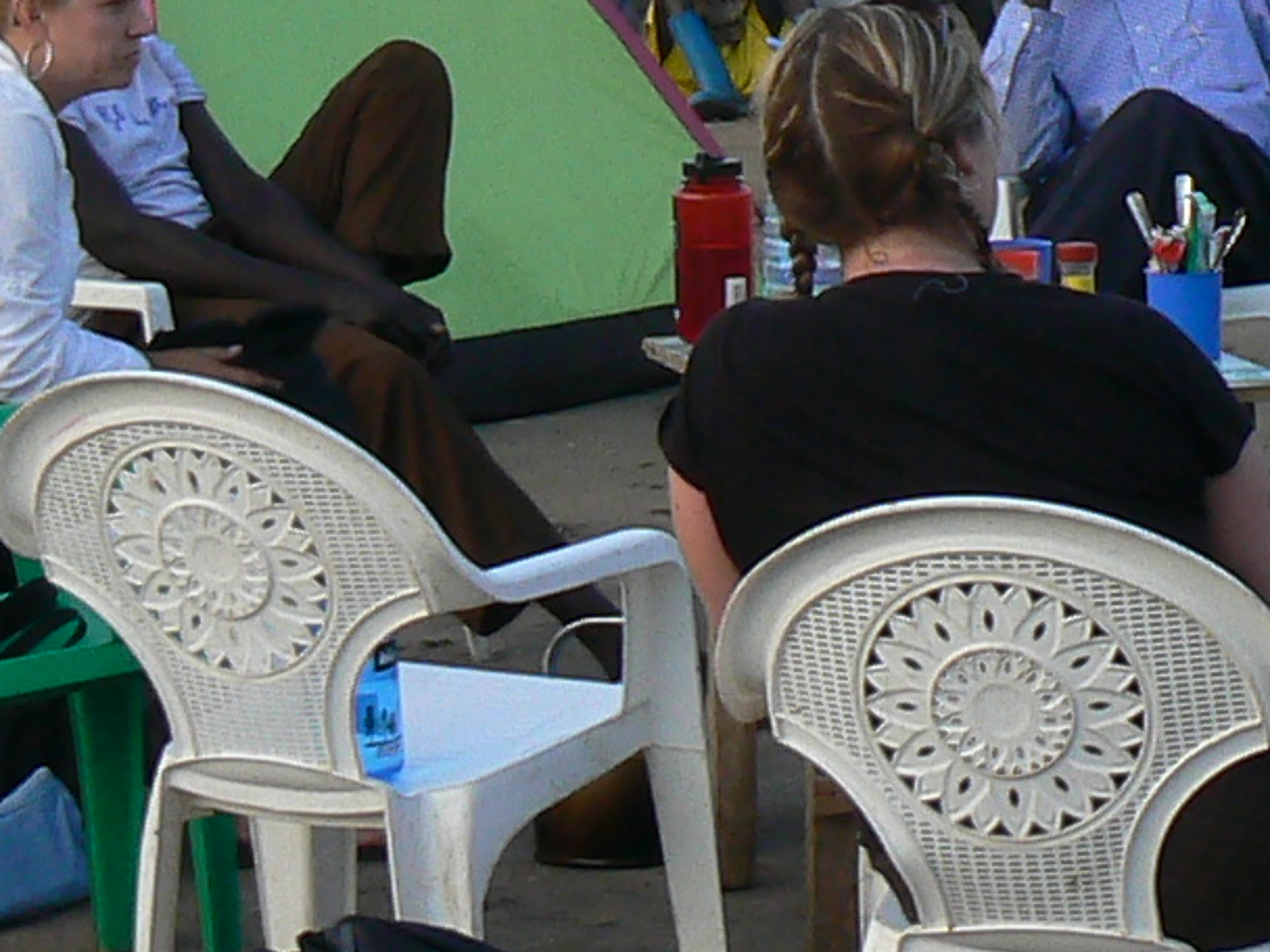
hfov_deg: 10.3
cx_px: 1333
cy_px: -111
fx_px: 6971
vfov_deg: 7.8
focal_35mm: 190
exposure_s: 1/160
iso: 80
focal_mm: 6.8
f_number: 5.6
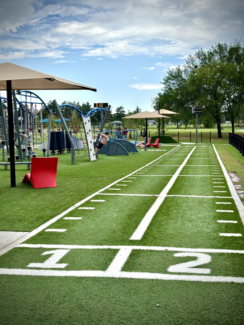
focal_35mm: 48
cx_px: 122
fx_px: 451
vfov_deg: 39.7
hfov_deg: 30.3
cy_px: 162
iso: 80
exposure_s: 1/1815
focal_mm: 6.86
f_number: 1.78
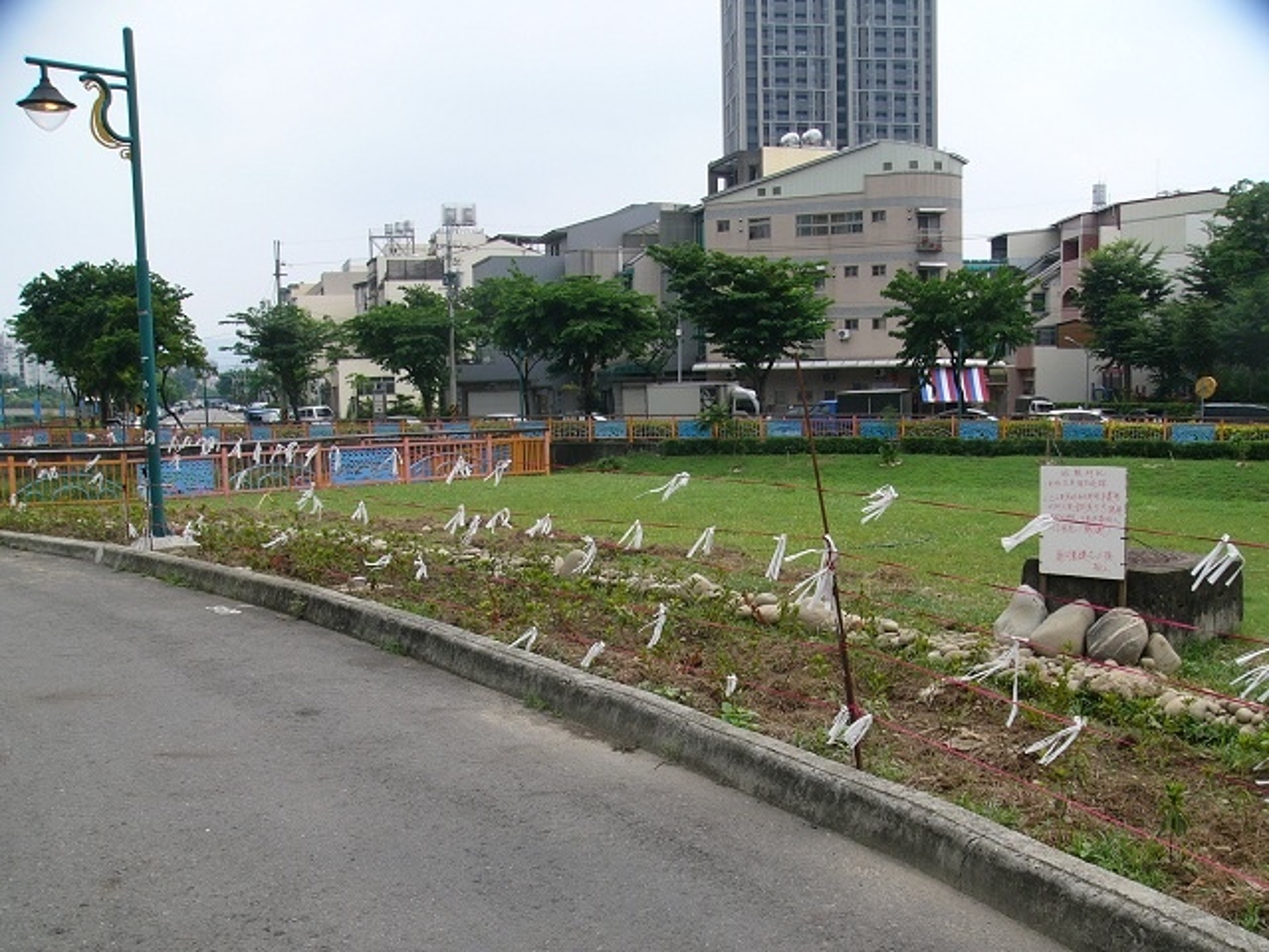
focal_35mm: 36
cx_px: 634
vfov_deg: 39.7
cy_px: 476
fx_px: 1320
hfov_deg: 51.4
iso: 50
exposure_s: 1/400
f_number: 4.6
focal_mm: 6
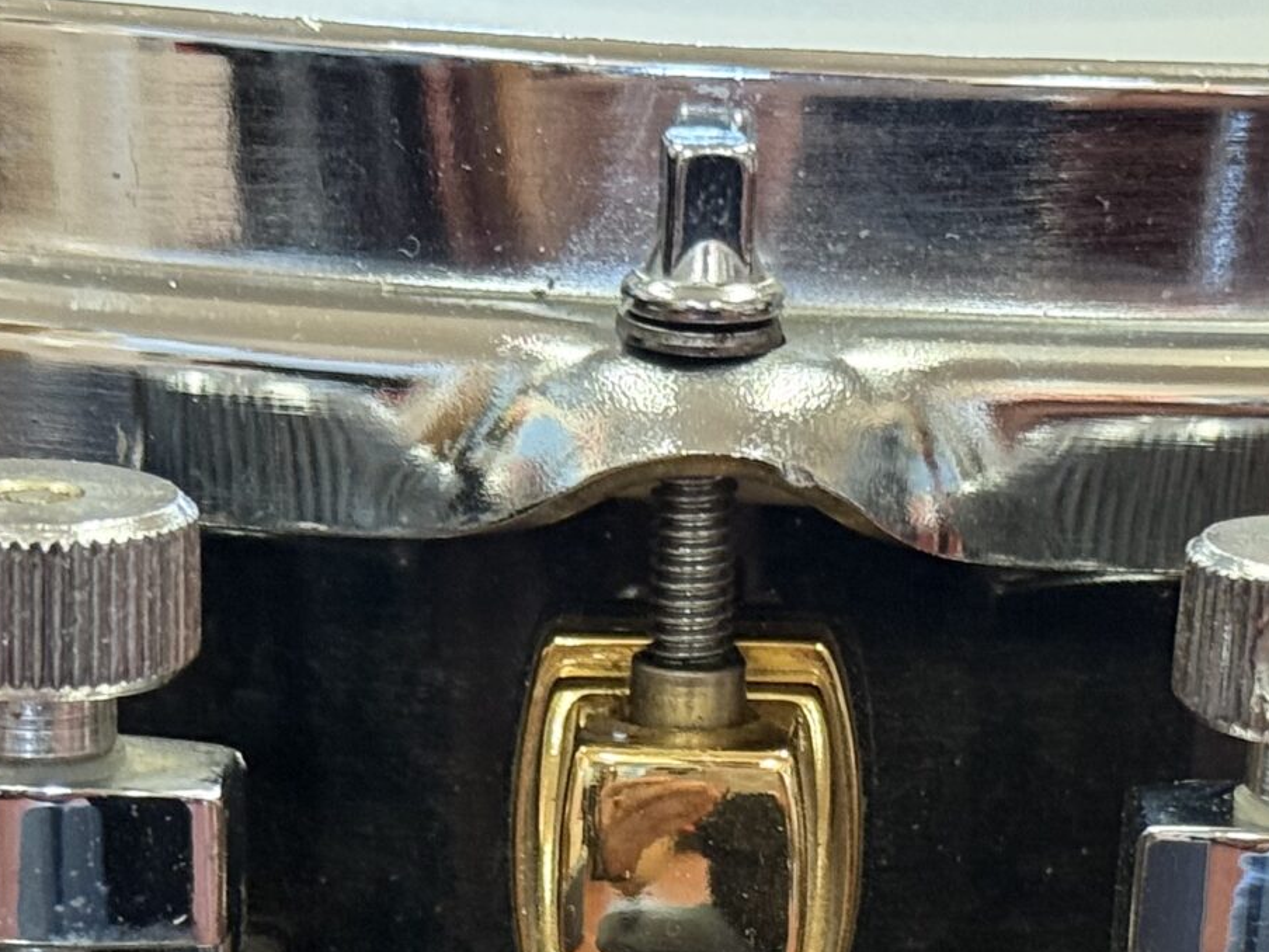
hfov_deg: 14.5
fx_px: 4986
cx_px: 882
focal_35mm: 136
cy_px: 1160
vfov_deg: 10.7
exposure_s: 1/40
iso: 320
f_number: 1.78
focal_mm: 6.76
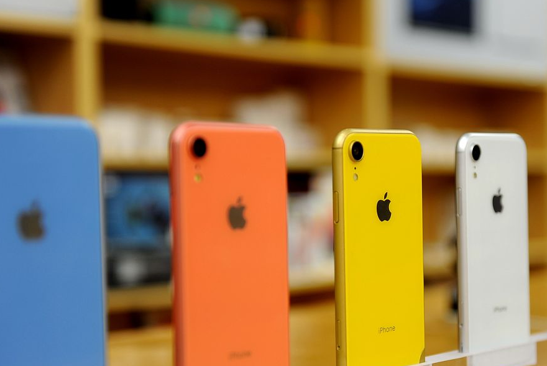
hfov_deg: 26.9
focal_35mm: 75
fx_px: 1141
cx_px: 336
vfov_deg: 18.2
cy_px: 244
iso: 200
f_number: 2.8
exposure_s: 1/100
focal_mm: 55
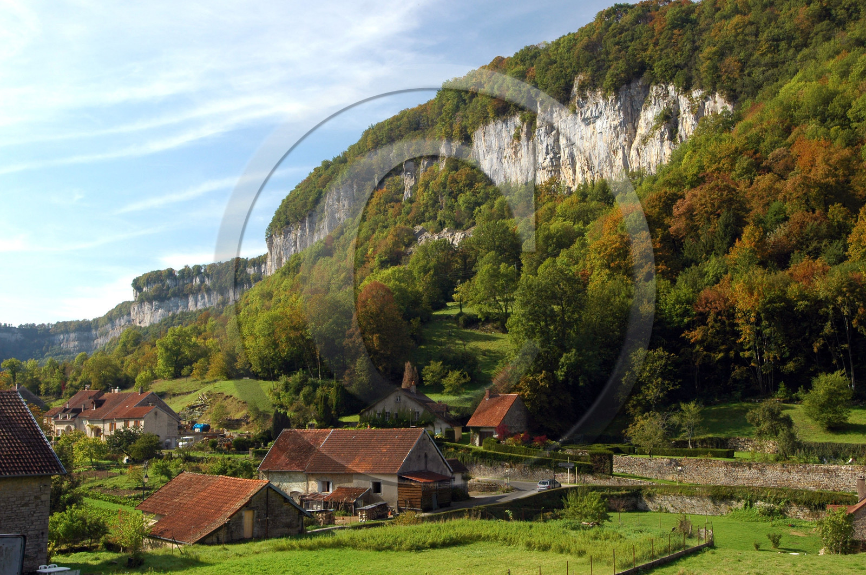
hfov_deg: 49.6
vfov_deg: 34.1
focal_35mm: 39
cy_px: 288
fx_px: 937
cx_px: 433
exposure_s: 1/160
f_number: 6.3
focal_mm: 26
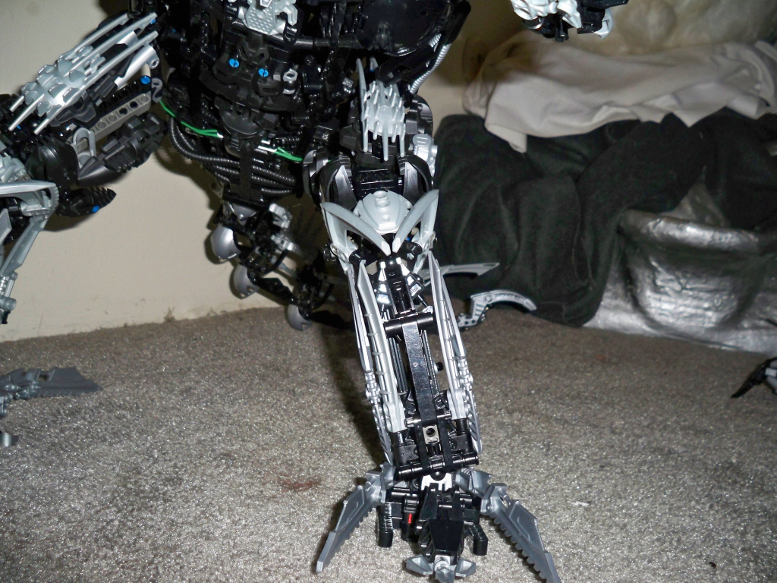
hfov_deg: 52.6
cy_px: 292
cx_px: 388
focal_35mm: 35
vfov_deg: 40.7
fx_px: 786
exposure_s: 1/60
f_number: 3.1
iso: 200
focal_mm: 6.3
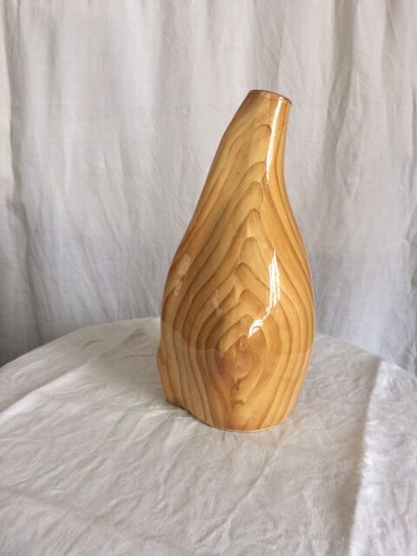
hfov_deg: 48.2
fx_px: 466
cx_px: 208
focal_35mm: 29
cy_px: 278
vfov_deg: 61.7
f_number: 2.2
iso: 200
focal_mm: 4.15
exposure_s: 1/33
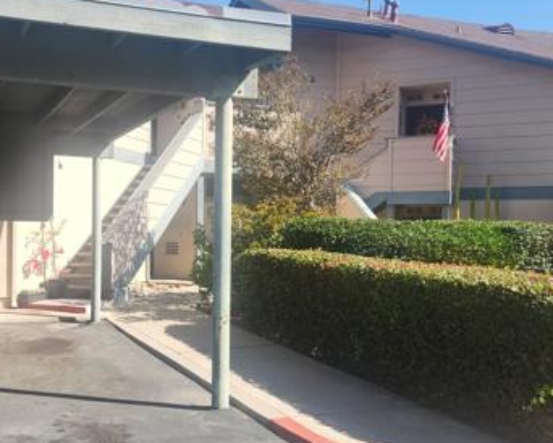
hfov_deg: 43.3
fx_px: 688
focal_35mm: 42
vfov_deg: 35.7
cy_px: 243
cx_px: 192
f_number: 1.8
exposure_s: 1/957
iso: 20
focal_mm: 5.4
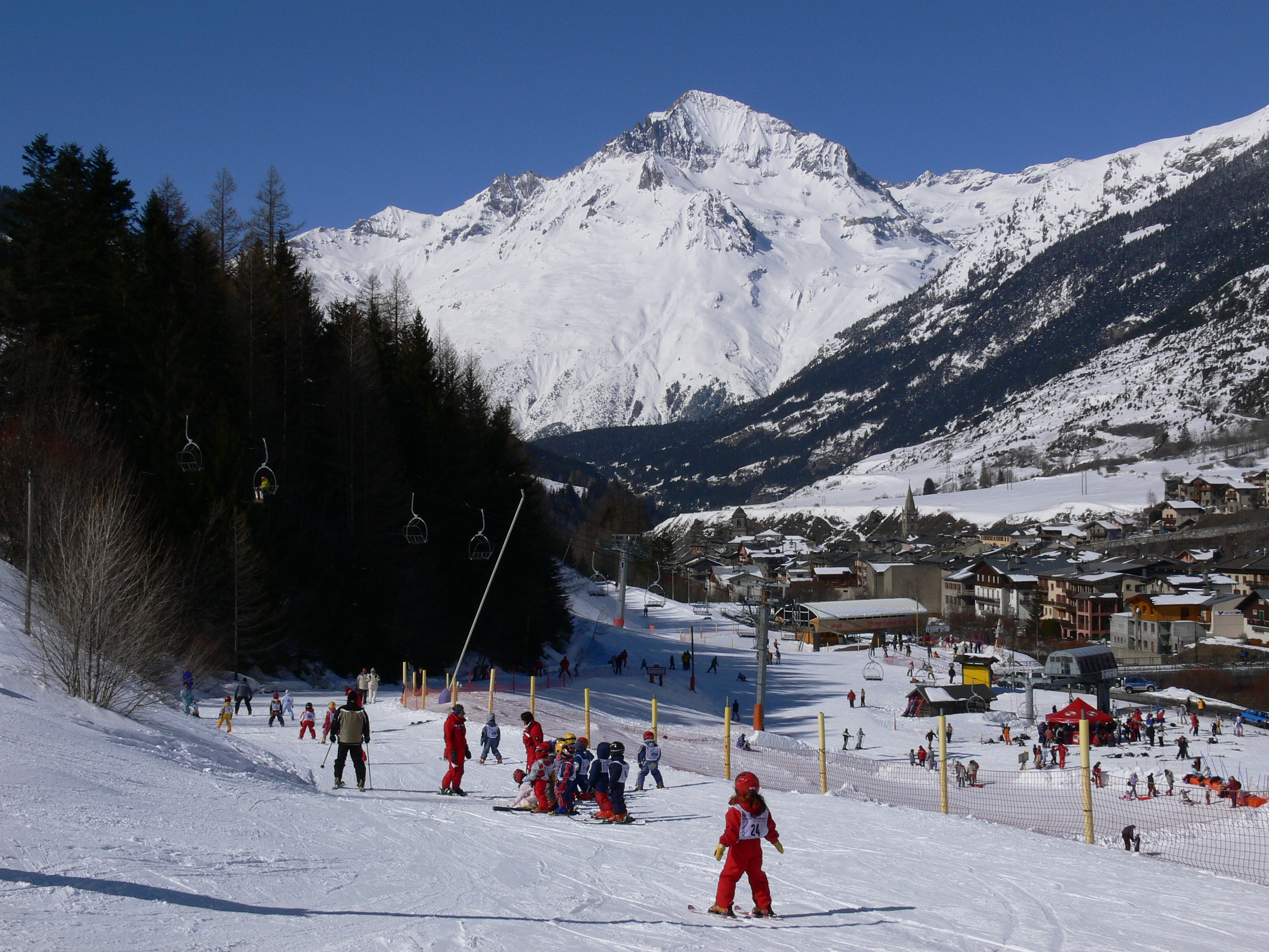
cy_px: 476
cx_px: 634
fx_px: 1833
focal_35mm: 50
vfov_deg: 29.1
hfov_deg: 38.2
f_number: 8
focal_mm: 10.6
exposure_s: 1/640
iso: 80
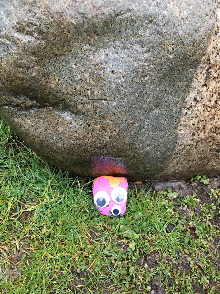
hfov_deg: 48.2
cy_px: 147
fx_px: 246
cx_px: 110
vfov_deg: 61.7
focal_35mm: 29
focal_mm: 4.15
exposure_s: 1/20
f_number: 2.2
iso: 200
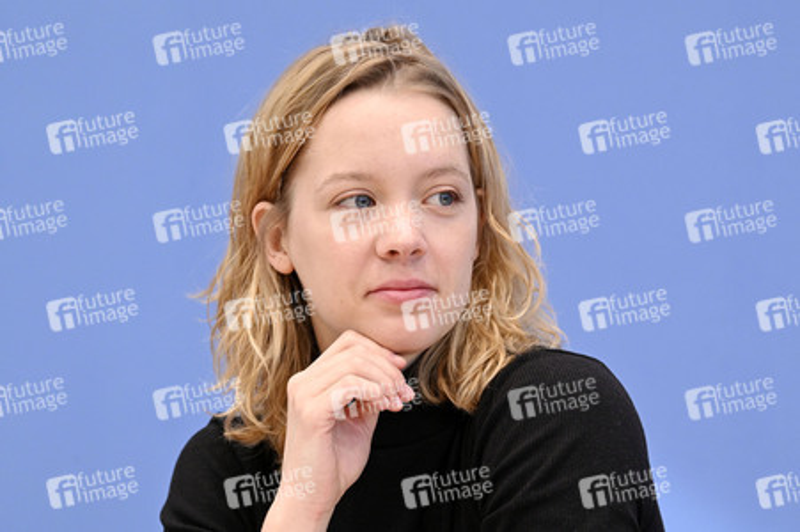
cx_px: 400
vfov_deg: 8.3
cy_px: 266
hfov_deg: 12.5
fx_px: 3664
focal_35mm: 165
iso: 5000
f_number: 7.1
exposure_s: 1/400
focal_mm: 165
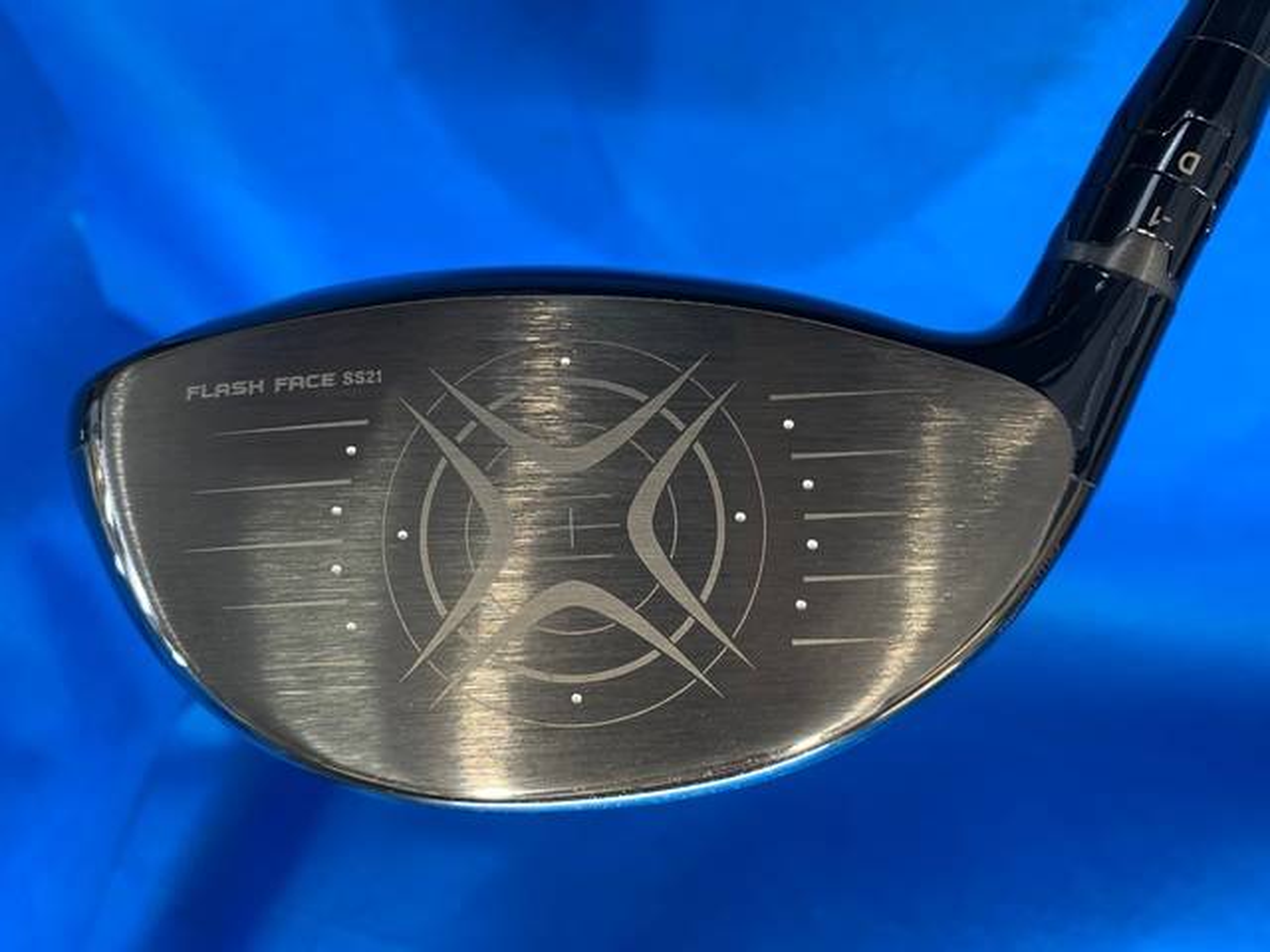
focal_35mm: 26
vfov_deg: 53.1
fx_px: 954
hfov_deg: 67.3
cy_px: 476
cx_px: 635
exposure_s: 1/60
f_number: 1.8
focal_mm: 4.25
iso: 160
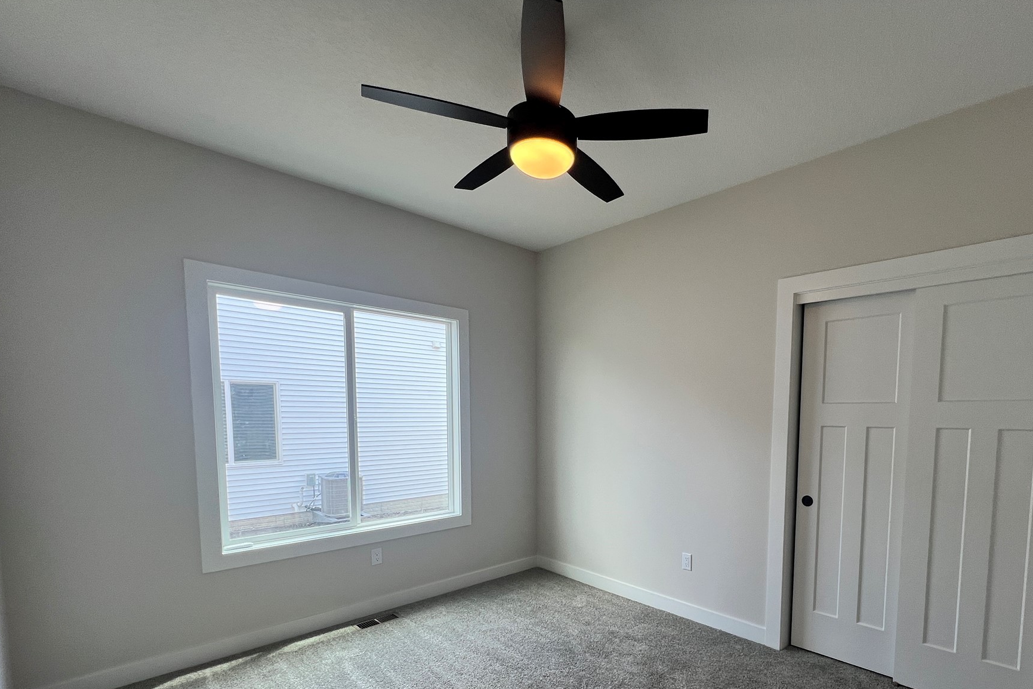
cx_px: 603
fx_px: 459
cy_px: 452
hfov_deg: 95.8
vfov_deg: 71.8
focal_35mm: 16
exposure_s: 1/120
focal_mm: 1.57
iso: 40
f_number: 1.8
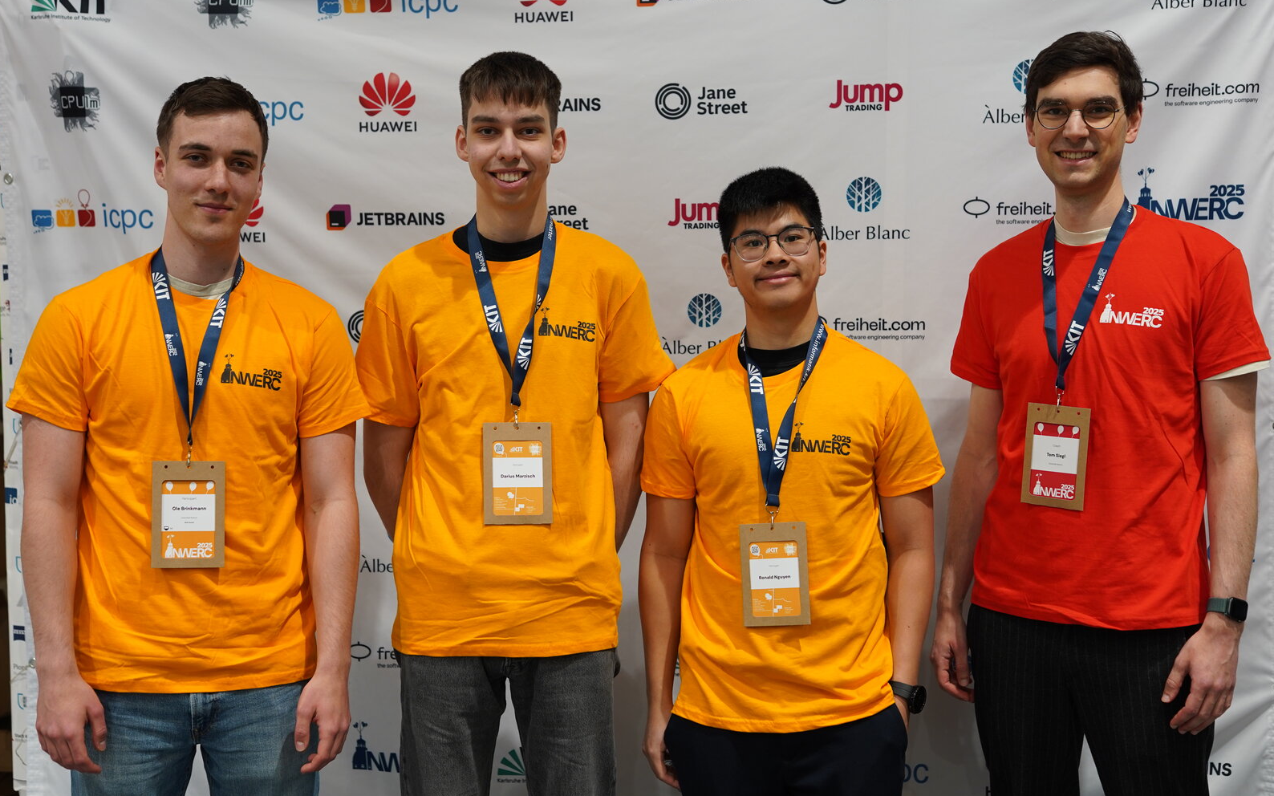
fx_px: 1805
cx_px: 642
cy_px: 417
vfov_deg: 24.9
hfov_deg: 38.9
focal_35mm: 52
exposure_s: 1/50
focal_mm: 50
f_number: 2.8
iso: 640
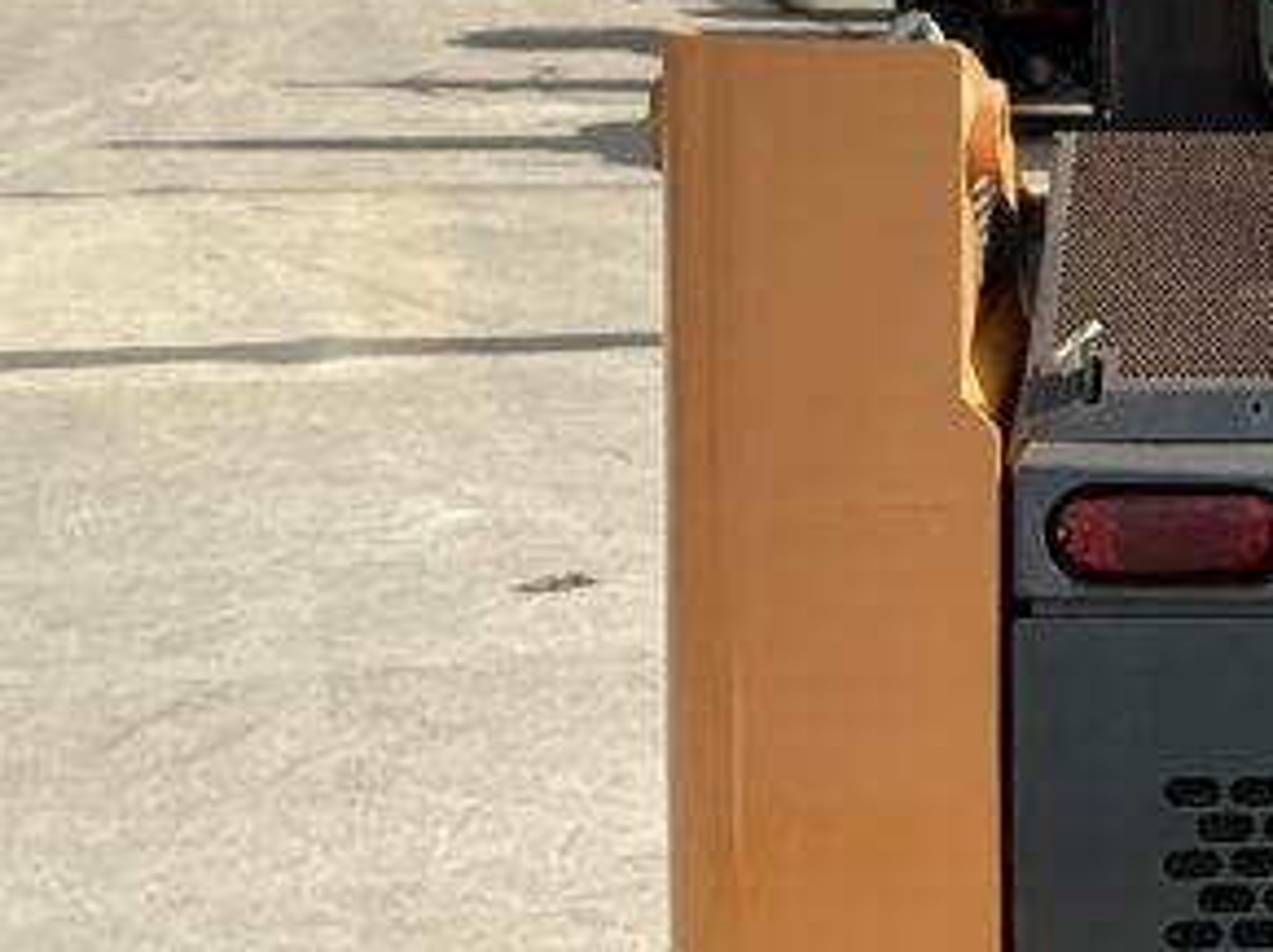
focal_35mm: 99
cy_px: 570
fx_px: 3638
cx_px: 1826
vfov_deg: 14.9
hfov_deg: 18.0
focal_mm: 3
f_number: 1.8
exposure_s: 1/1490
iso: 25
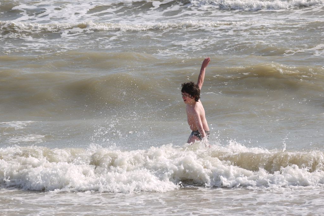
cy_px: 110
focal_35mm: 228
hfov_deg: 9.0
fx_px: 2052
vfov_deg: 6.0
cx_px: 162
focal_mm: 109
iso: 100
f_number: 7.1
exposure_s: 1/500
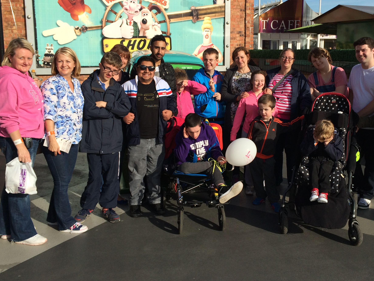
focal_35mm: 40
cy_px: 118
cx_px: 224
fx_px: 432
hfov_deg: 46.5
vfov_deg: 35.9
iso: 40
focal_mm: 4.12
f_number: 2.2
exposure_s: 1/2415
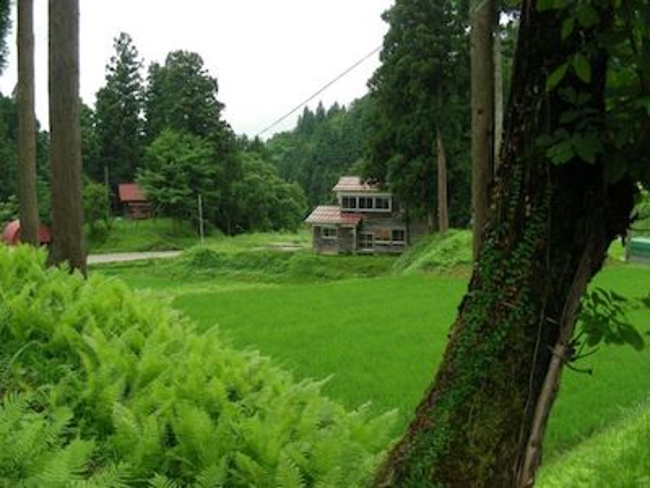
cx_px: 325
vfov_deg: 37.7
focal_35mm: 38
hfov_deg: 49.0
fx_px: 714
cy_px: 244
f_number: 3.5
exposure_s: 1/115
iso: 50
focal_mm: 6.3
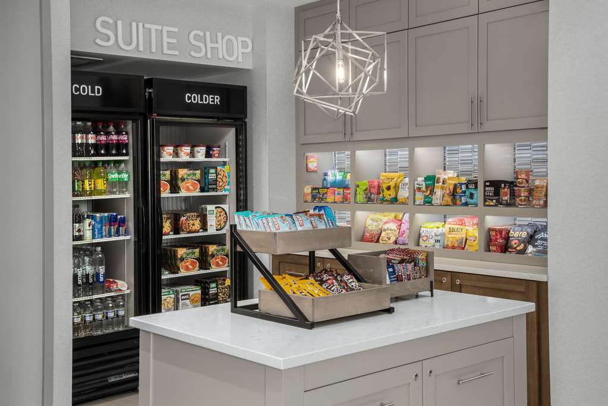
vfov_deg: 30.5
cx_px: 304
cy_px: 203
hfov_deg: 44.5
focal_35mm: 44
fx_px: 743
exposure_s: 1/40
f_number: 22
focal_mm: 44
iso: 800
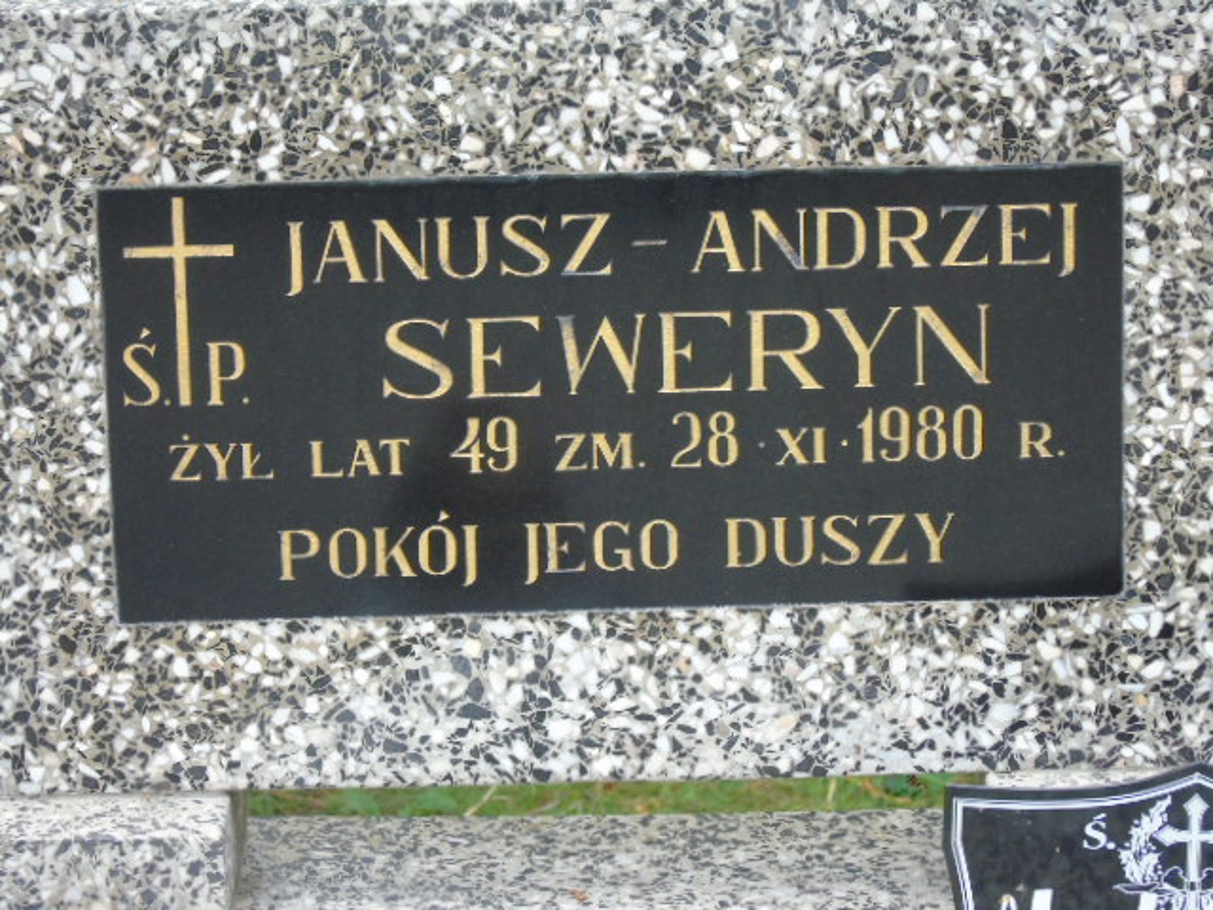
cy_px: 455
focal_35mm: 162
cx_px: 606
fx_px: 5677
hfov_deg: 12.2
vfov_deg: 9.2
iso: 320
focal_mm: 29
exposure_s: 1/125
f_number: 4.9
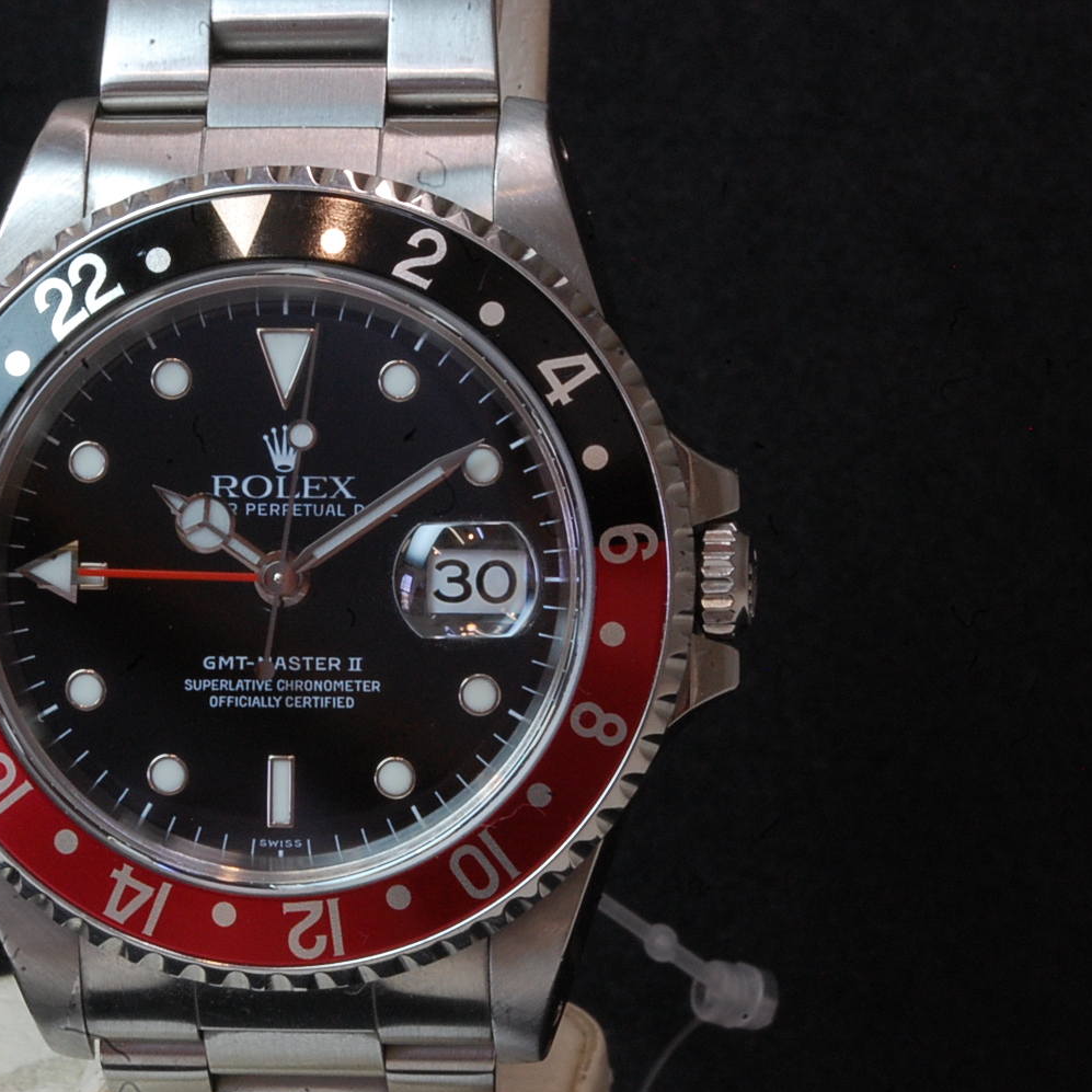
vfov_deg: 10.1
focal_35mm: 173
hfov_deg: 10.1
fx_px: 6174
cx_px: 280
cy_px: 547
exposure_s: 1/4
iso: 800
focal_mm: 90
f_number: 36
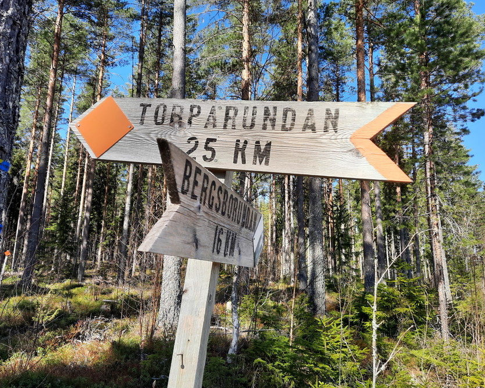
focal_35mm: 28
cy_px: 194
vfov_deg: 51.5
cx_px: 242
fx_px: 402
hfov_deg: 62.2
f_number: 2
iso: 32
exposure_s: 1/403
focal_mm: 4.6
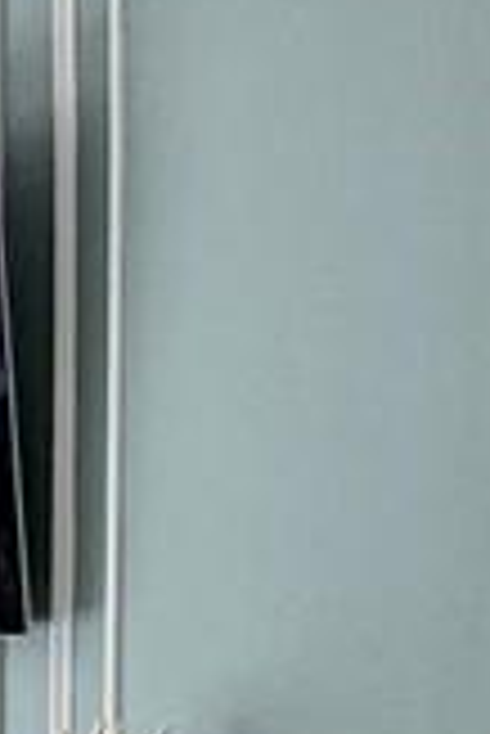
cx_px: -1236
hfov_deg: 7.7
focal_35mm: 143
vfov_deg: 14.1
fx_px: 2913
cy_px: 766
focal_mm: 2.22
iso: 40
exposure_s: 1/242
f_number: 2.2
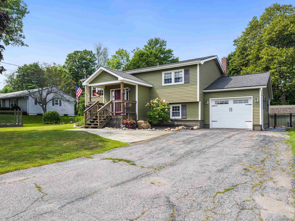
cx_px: 148
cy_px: 110
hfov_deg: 71.6
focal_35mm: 24
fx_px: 205
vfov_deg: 56.8
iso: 100
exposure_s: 1/250
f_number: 5
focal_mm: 12
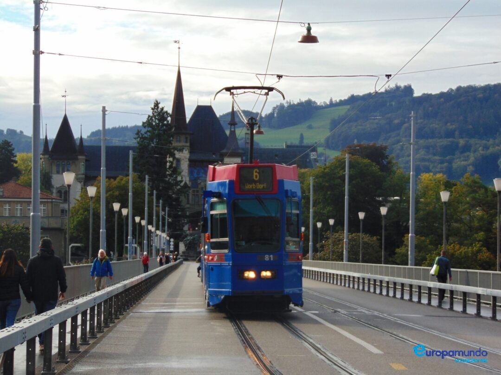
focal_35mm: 108
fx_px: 1563
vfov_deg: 13.7
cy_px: 188
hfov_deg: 18.2
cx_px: 250
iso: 80
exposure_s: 1/640
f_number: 3.9
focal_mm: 19.4
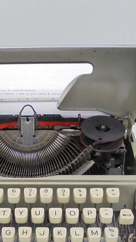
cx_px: 31
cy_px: 172
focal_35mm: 53
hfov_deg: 22.4
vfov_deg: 38.4
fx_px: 340
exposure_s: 1/160
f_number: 4
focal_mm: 6.1
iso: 100
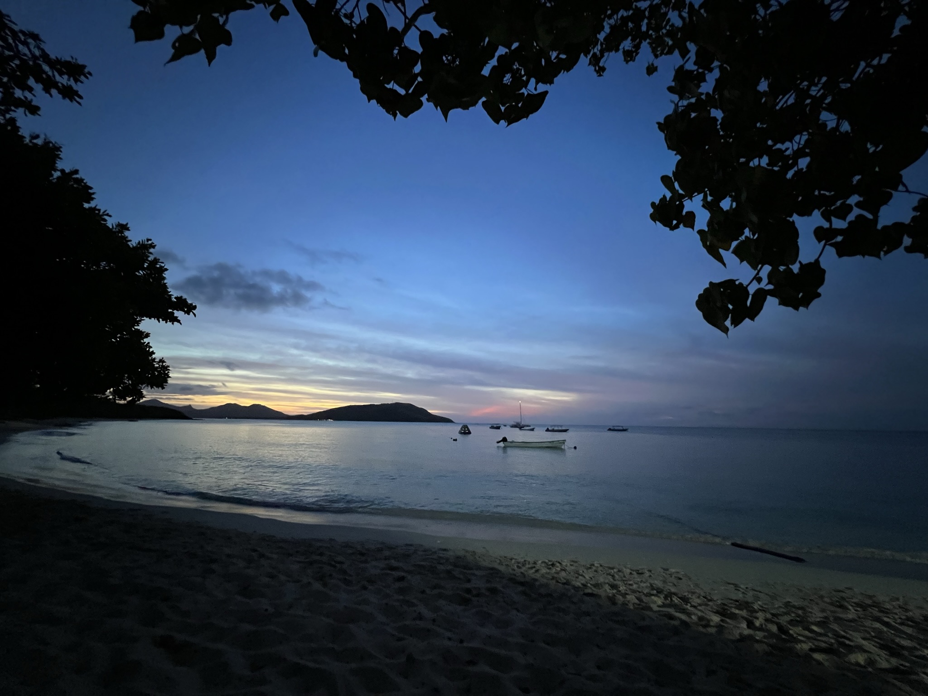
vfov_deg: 89.9
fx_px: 349
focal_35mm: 13
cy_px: 348
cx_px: 464
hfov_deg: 106.2
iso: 800
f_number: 1.8
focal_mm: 1.57
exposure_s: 1/33
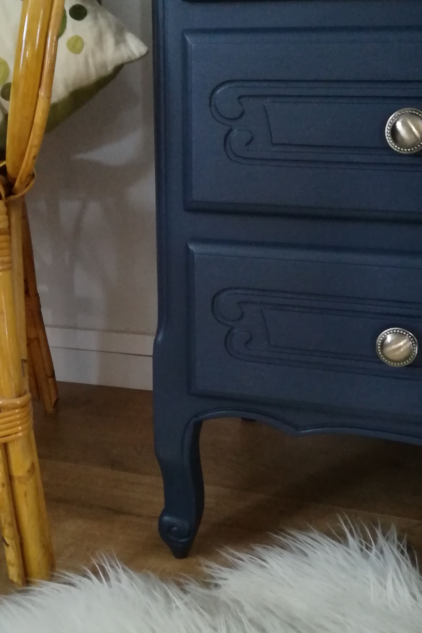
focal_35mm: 45
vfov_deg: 43.6
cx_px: 194
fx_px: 791
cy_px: 315
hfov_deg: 29.9
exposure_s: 1/14.3
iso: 800
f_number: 2.2
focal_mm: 3.83
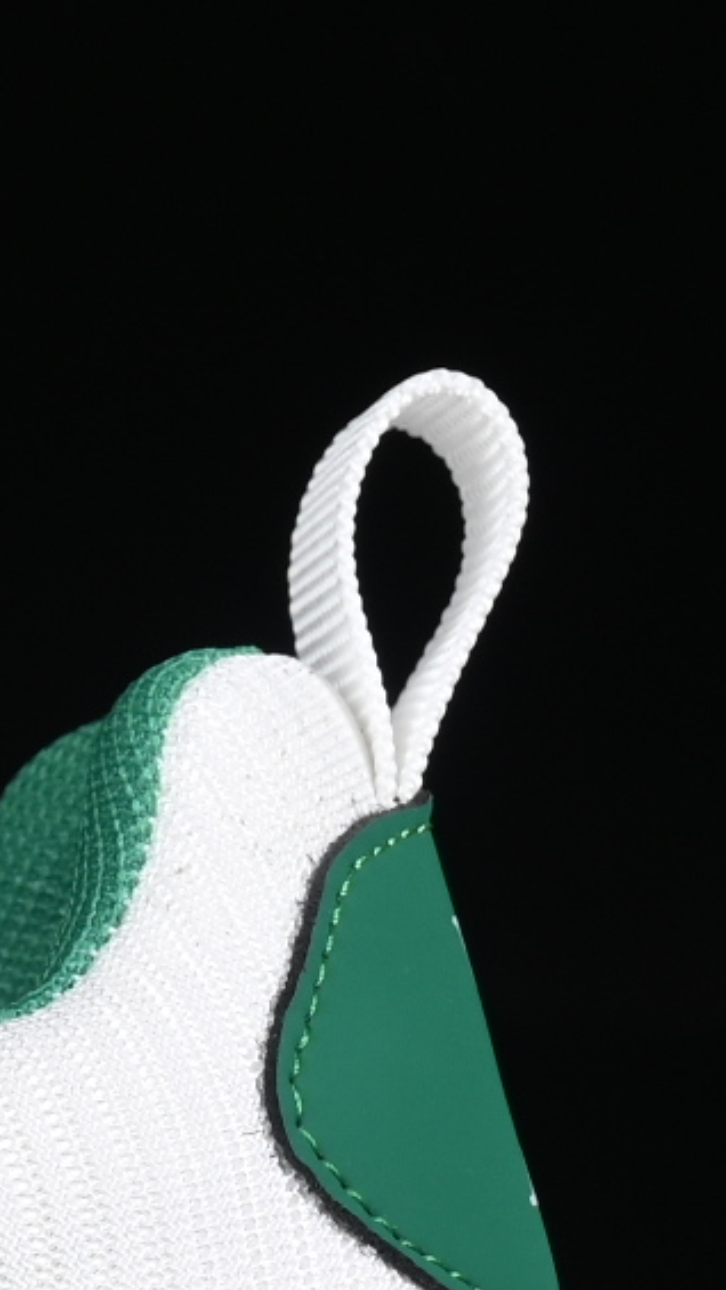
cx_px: -1594
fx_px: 13238
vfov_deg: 5.6
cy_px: 995
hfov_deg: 3.1
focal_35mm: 387
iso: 160
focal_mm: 50
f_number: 8
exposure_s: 1/80
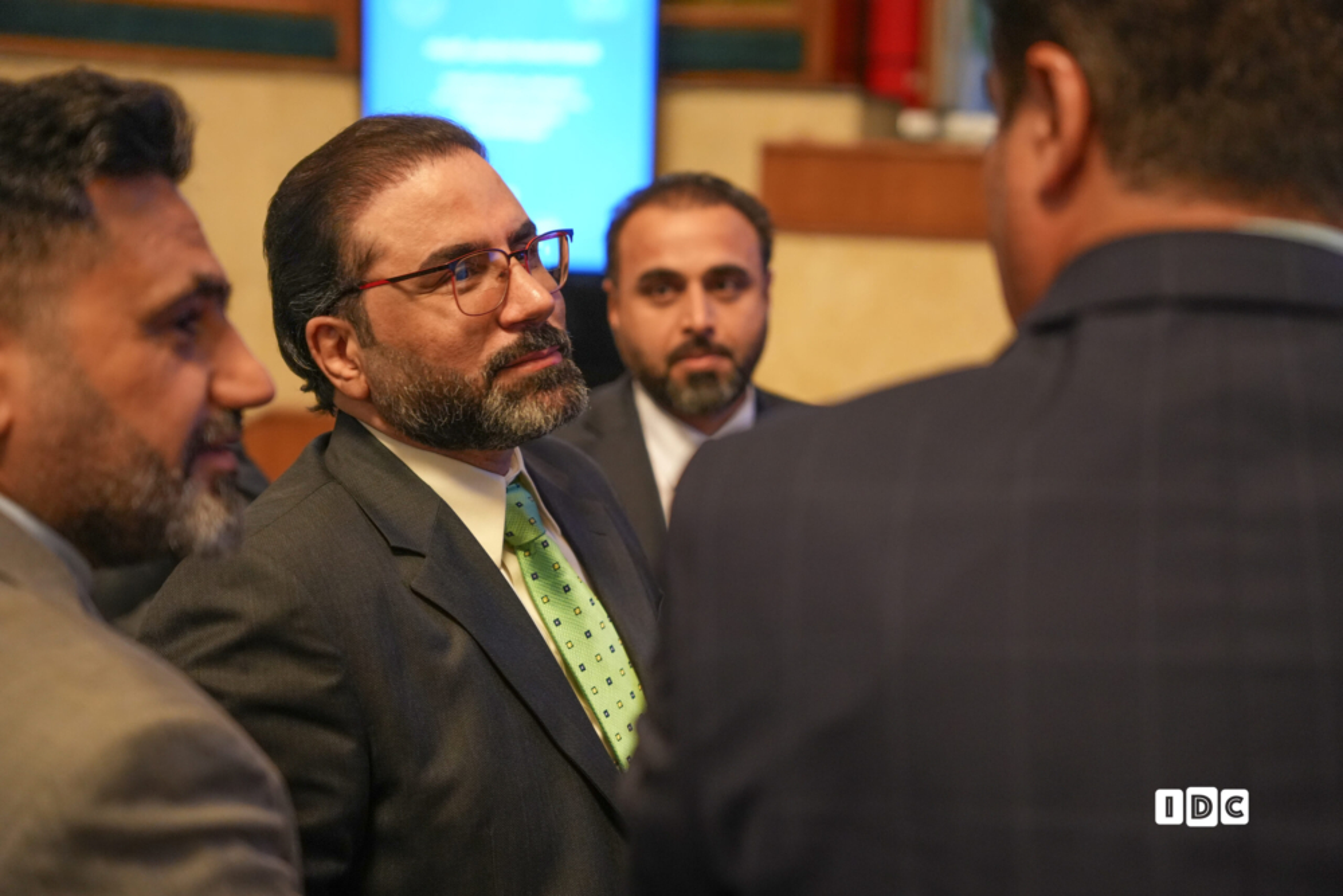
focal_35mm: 65
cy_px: 448
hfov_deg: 31.1
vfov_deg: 21.1
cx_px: 672
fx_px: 2410
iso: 3200
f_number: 2.8
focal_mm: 64.6
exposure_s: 1/160
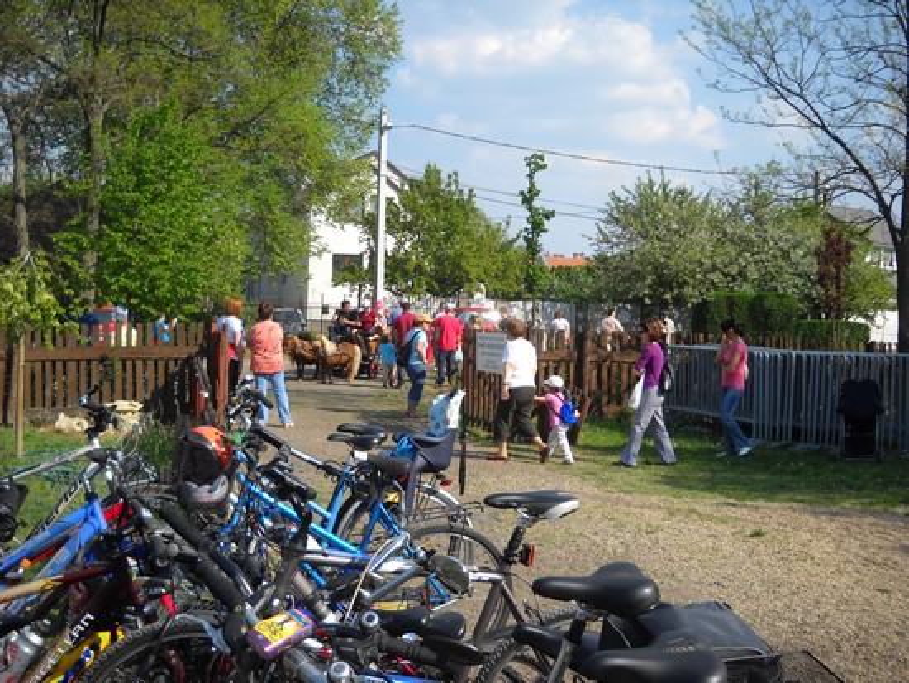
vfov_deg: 35.2
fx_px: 1077
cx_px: 454
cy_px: 342
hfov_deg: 45.8
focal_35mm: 41
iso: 64
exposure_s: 1/250
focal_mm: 6.72
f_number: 5.5
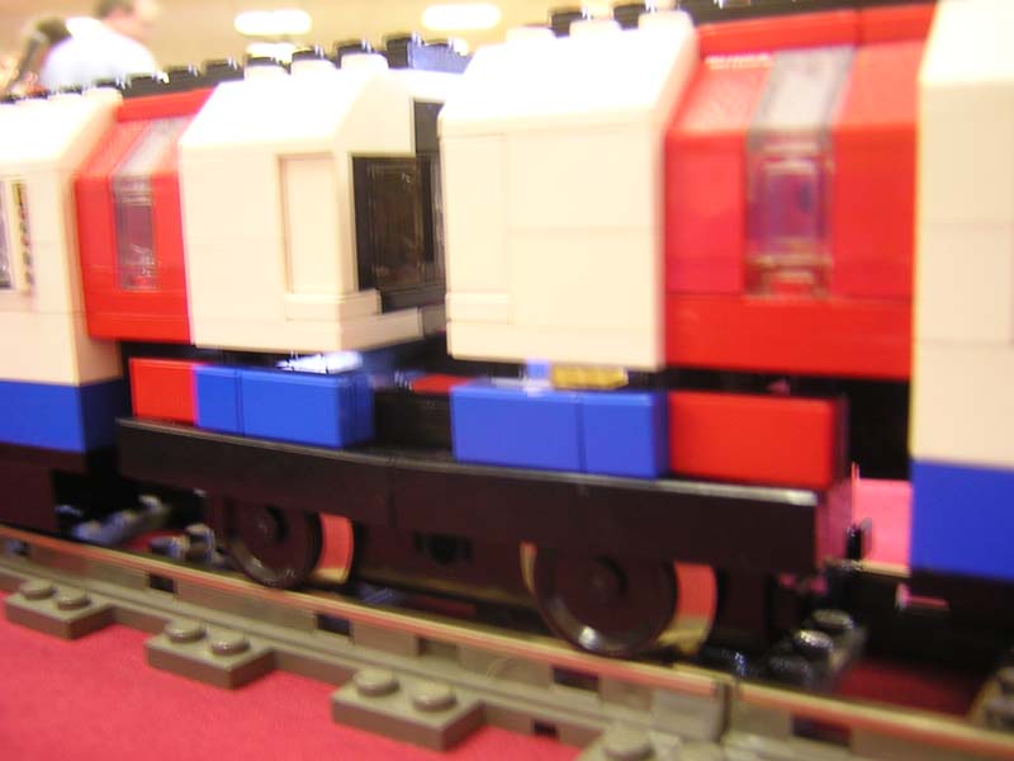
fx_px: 1055
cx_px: 507
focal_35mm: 36
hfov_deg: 51.4
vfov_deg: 39.7
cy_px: 380
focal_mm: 4.7
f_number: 2.6
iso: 143
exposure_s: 1/3.1
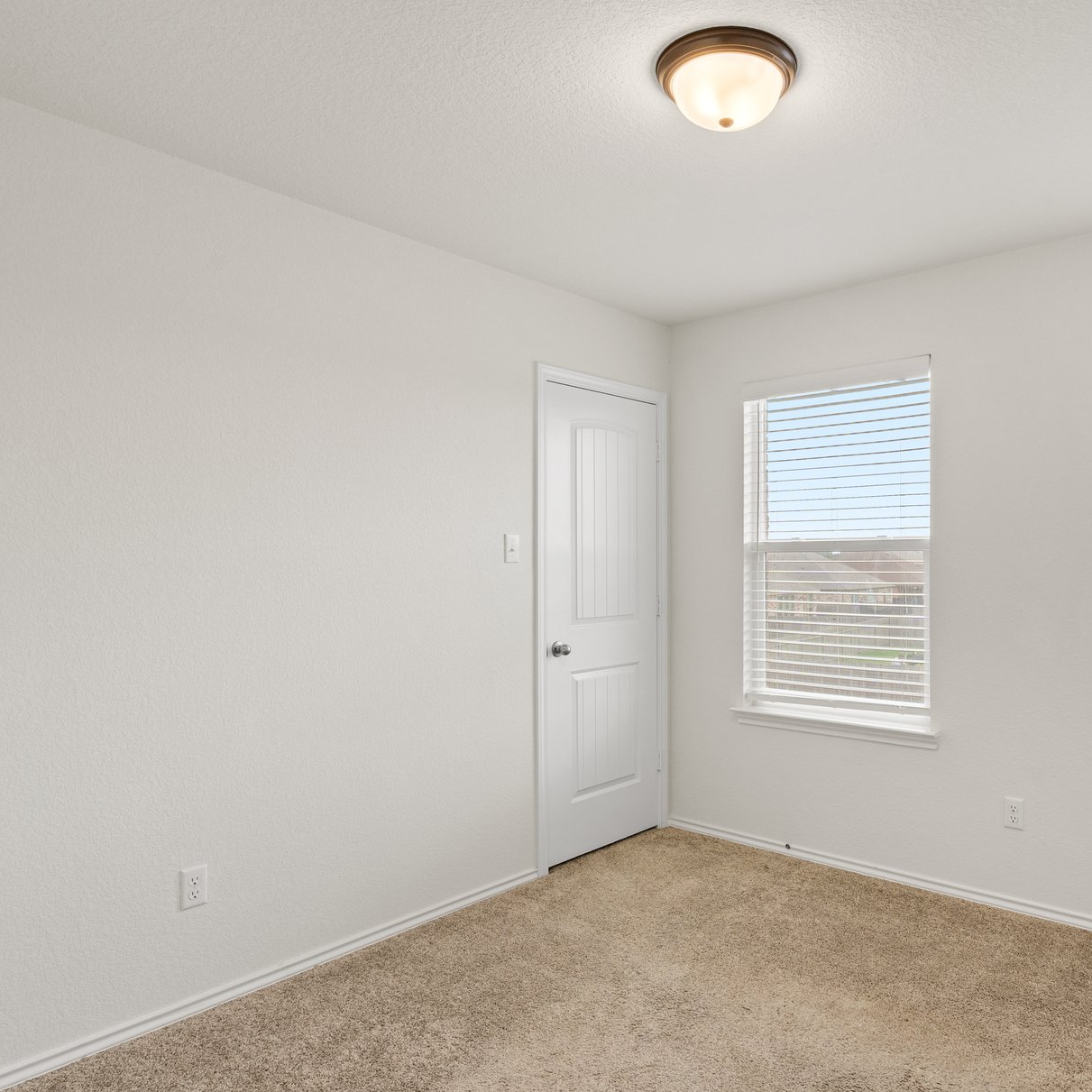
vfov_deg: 67.2
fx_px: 821
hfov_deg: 66.2
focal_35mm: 23
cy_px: 575
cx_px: 684
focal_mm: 16
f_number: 9
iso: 320
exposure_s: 1/6
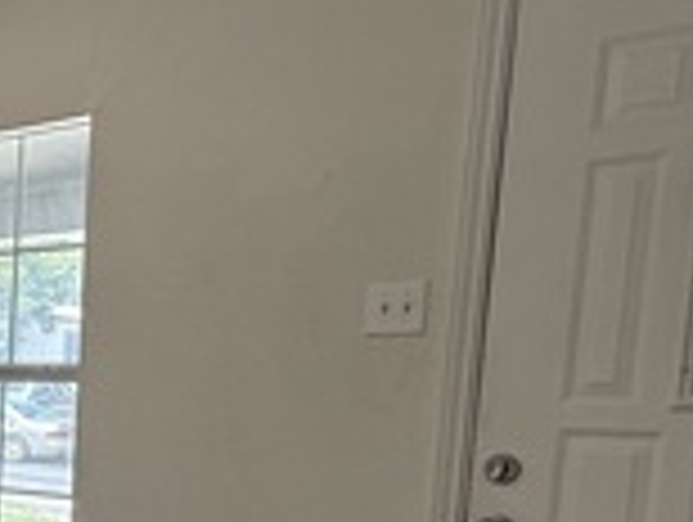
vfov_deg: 24.0
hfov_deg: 25.6
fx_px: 1163
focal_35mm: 58
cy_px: 540
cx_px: -324
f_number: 2.2
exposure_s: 1/99
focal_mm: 2.22
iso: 80
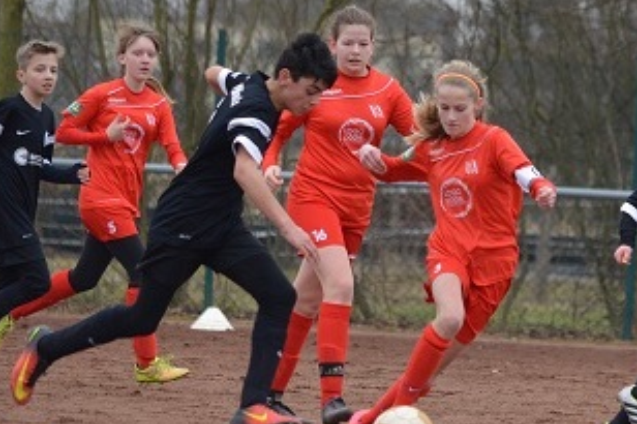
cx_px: 351
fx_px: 7463
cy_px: 247
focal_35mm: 422
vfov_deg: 3.3
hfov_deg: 4.9
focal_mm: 210
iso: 800
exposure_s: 1/1000
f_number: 5.3
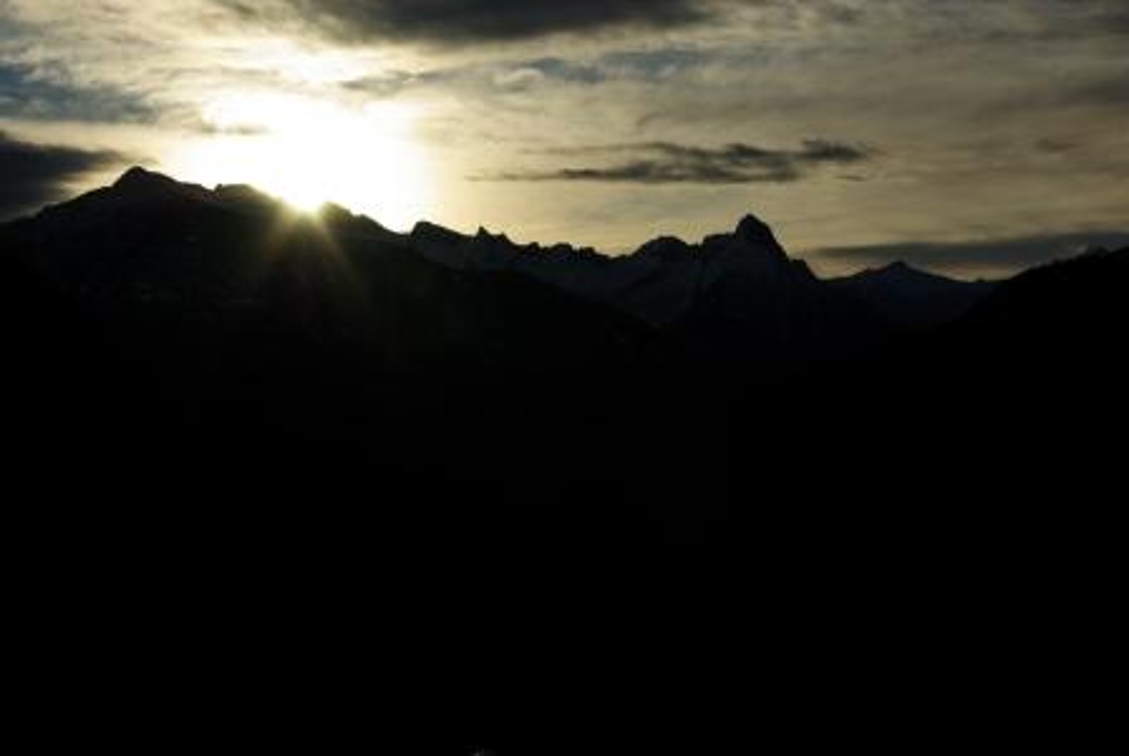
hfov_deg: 29.8
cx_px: 564
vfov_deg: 20.2
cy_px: 378
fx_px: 2120
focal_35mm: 68
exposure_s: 1/1000
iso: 100
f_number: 11
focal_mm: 45
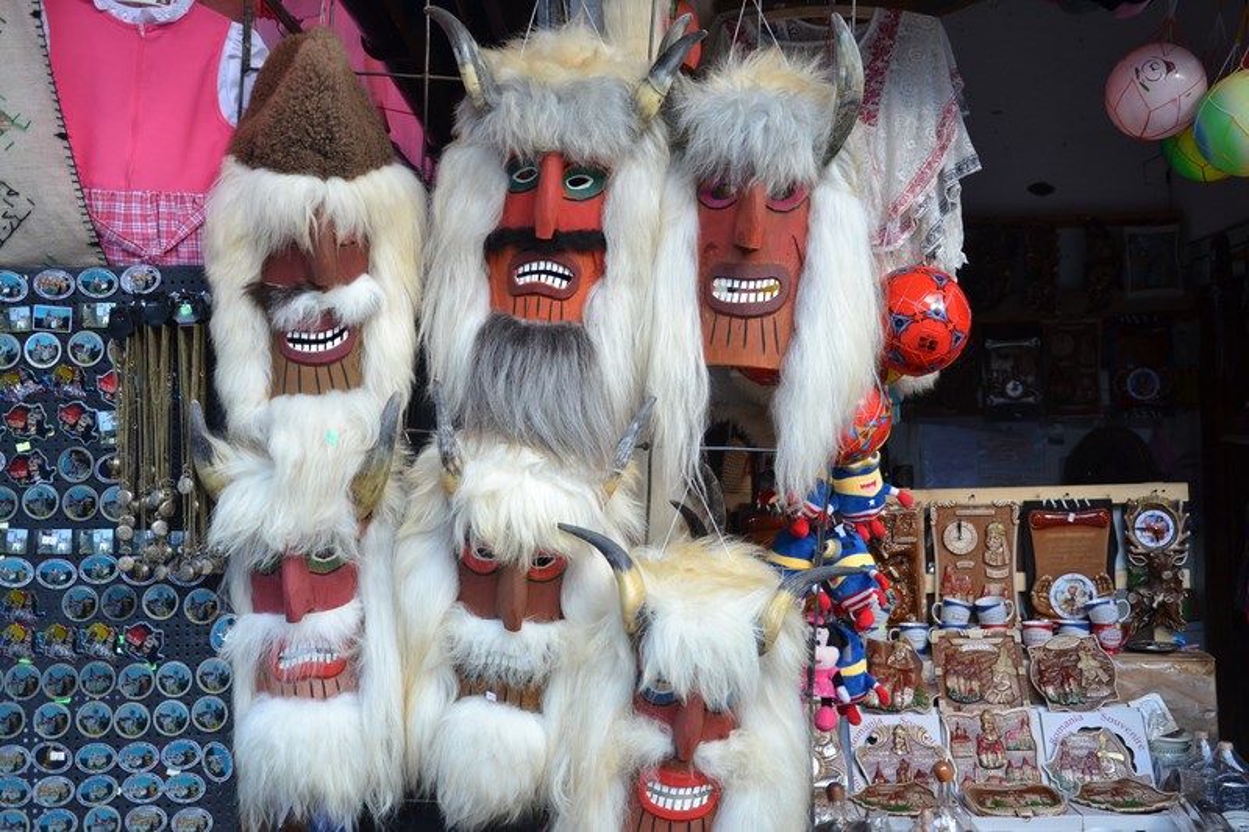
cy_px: 416
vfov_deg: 31.9
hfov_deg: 46.4
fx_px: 1457
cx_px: 624
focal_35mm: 42
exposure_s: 1/80
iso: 400
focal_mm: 28
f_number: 4.5
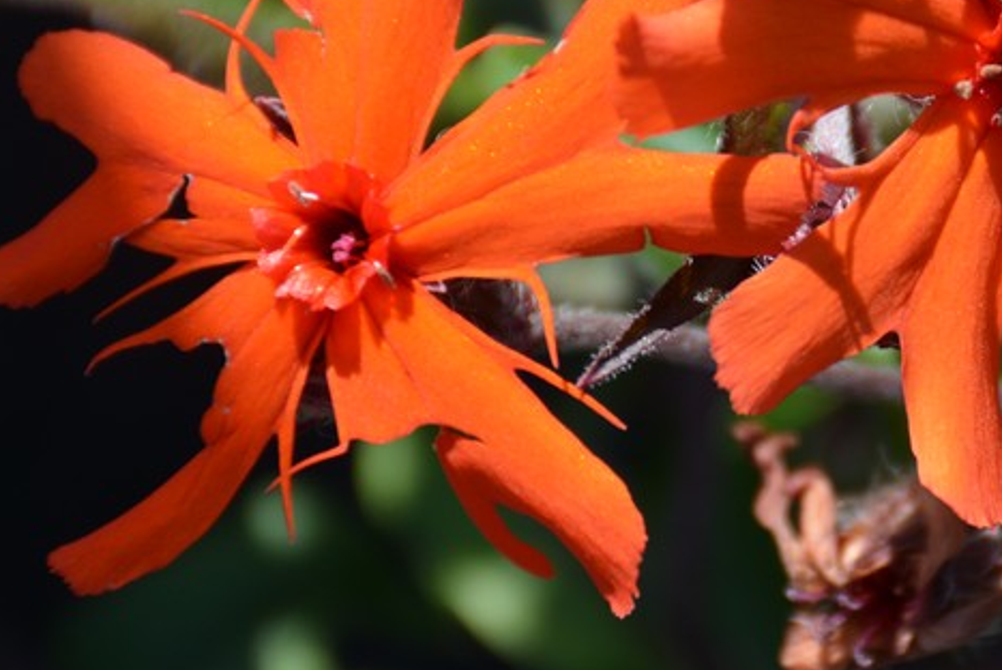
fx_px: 10249
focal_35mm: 368
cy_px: 323
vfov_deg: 3.7
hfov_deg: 5.6
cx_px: 785
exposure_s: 1/500
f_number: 5.6
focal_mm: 112
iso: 200
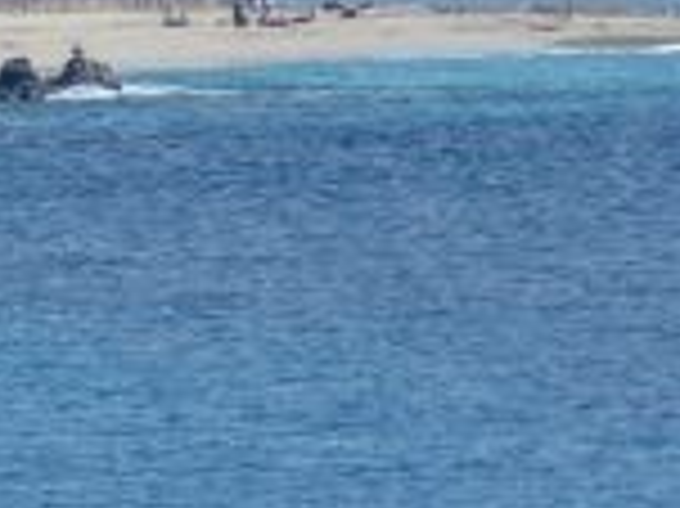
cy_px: 70
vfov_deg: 0.8
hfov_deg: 1.0
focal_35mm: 1974
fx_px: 38747
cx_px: 671
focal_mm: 107.3
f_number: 4
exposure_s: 1/1300
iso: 100
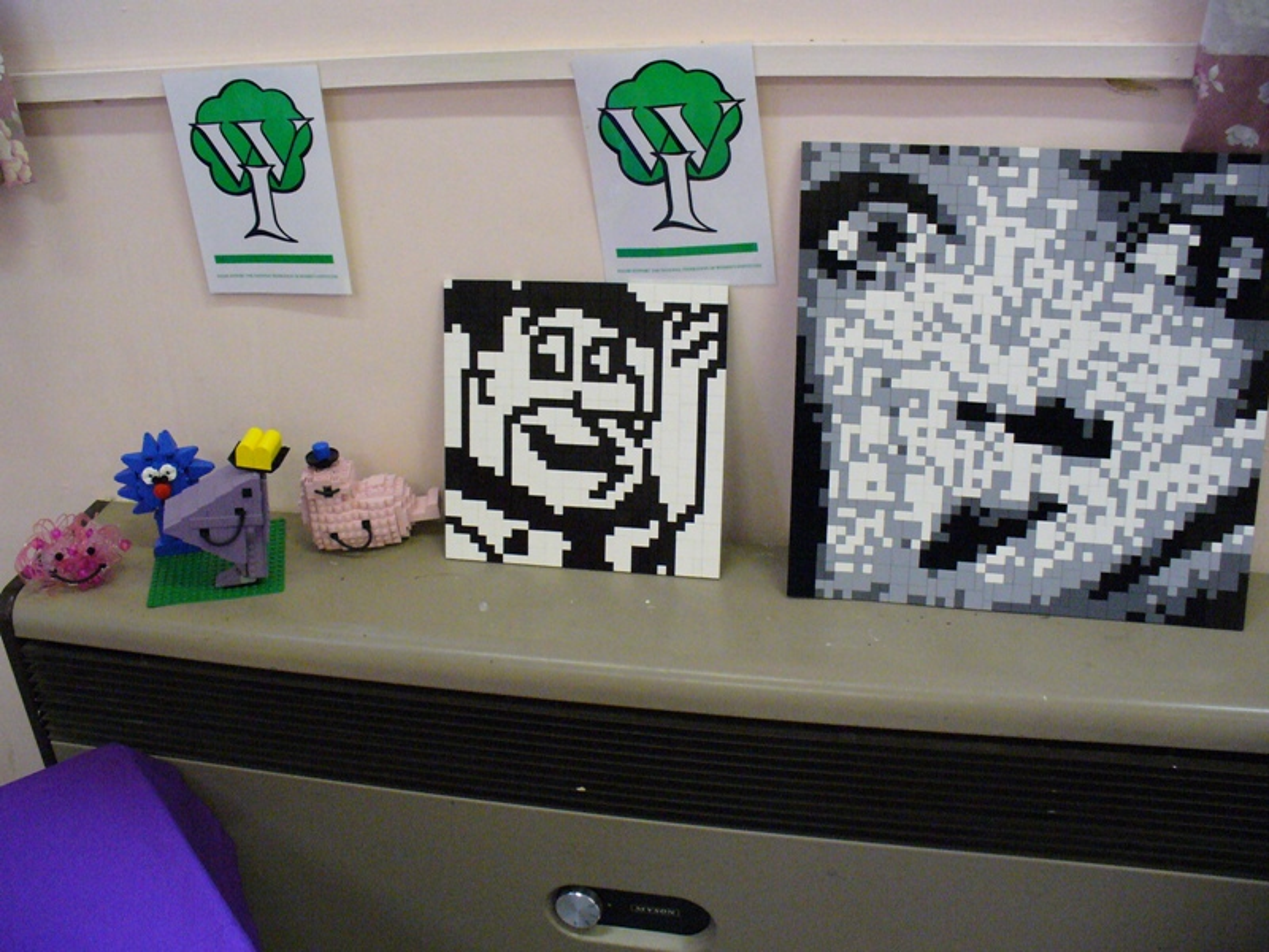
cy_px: 476
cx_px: 634
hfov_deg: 50.1
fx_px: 1356
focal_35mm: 37
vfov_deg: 38.7
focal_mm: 6.1
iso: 400
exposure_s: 1/50
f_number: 2.8
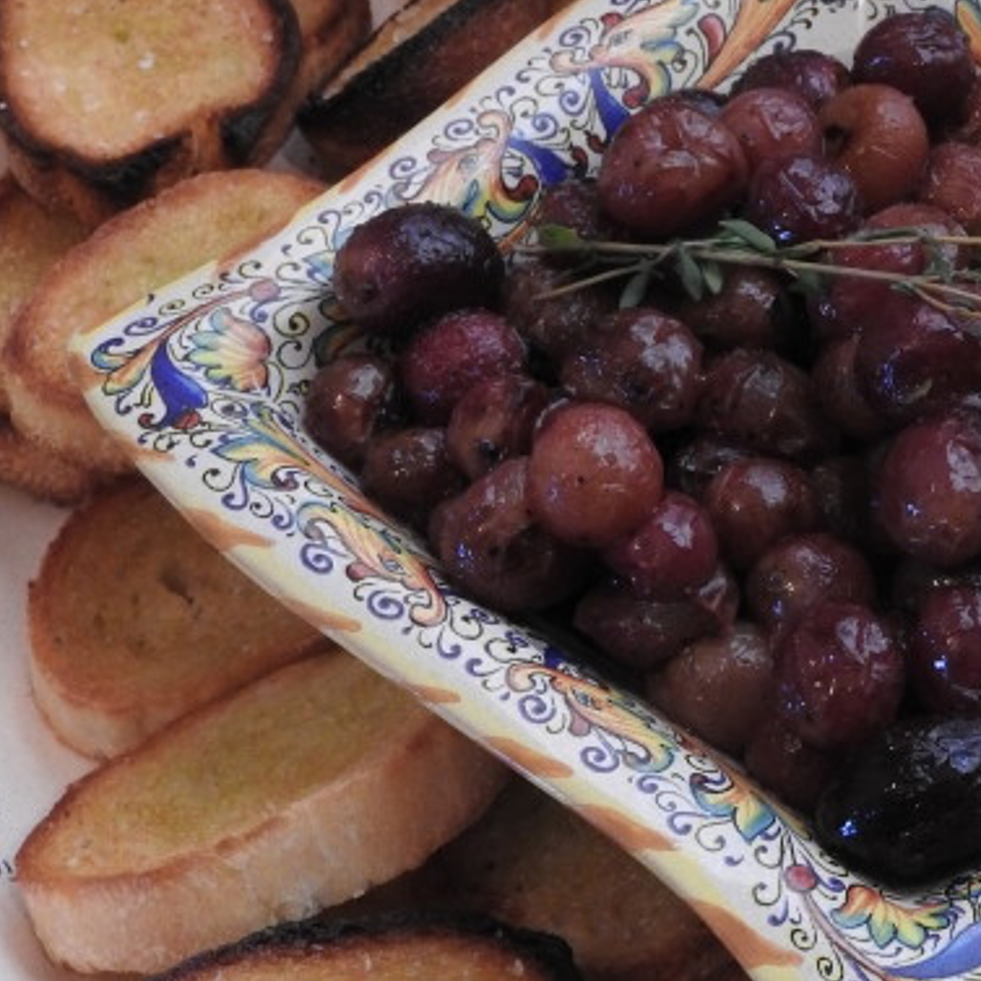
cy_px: 325
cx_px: 822
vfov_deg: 18.1
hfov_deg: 17.9
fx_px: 3078
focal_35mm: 96
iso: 400
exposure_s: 1/25
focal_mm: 7.2
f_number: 3.8
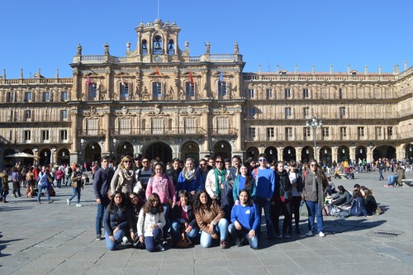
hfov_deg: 61.9
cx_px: 206
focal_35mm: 30
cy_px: 138
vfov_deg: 43.6
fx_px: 344
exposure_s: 1/500
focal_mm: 20
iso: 800
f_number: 11
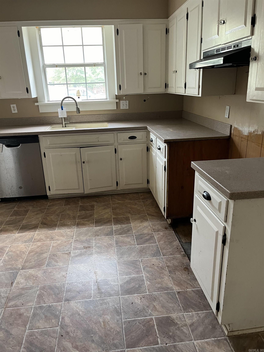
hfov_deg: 53.1
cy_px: 176
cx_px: 132
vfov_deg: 67.3
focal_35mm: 26
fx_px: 264
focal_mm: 5.1
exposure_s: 1/60
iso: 200
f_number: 1.6
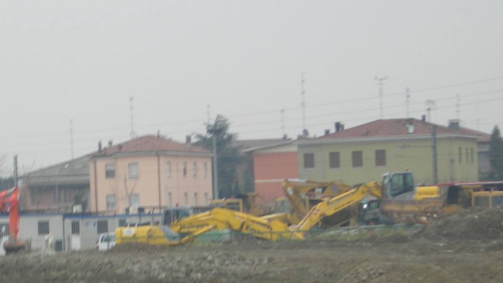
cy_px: 250
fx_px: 2881
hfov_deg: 9.9
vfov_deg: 5.6
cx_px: 90
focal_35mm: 216
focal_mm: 23.4
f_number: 4.9
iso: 64
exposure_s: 1/74.3
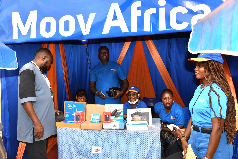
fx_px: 225
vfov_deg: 38.9
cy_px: 80
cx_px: 119
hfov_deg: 55.8
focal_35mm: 34
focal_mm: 23
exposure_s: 1/250
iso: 100
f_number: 4.5
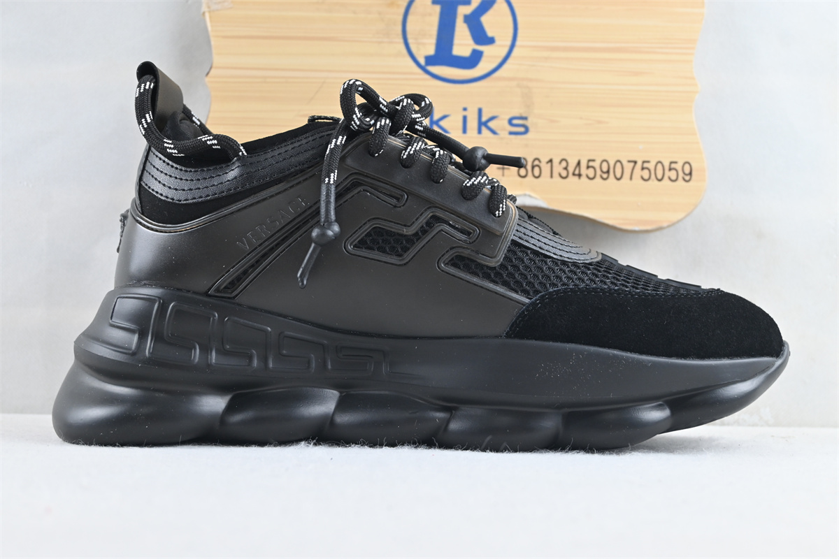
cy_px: 280
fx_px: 1049
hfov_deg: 43.6
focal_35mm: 45
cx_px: 420
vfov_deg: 29.9
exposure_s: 1/60
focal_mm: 30
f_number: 4.8
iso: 320
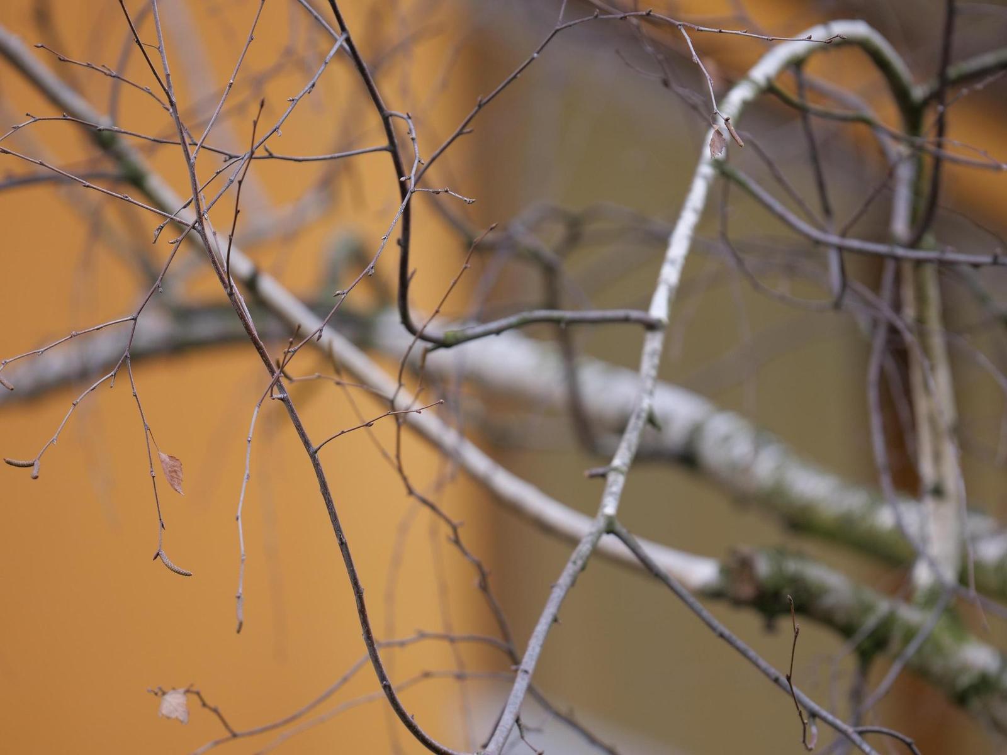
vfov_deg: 3.7
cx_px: 504
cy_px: 378
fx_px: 11636
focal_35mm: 400
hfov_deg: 5.0
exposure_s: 1/500
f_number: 2.8
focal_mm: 200
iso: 320
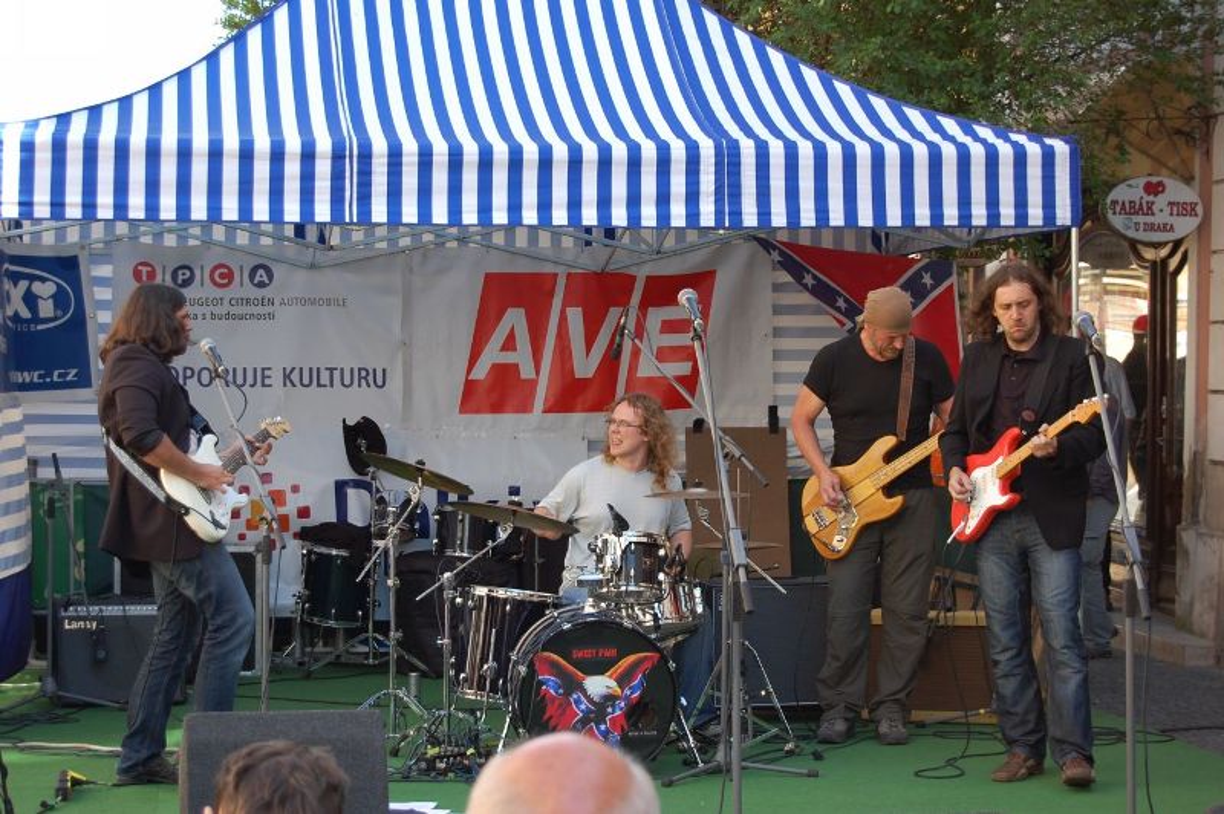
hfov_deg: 27.0
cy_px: 407
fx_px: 2548
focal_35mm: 75
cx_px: 612
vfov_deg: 18.2
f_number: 5.6
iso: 200
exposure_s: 1/125
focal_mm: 50
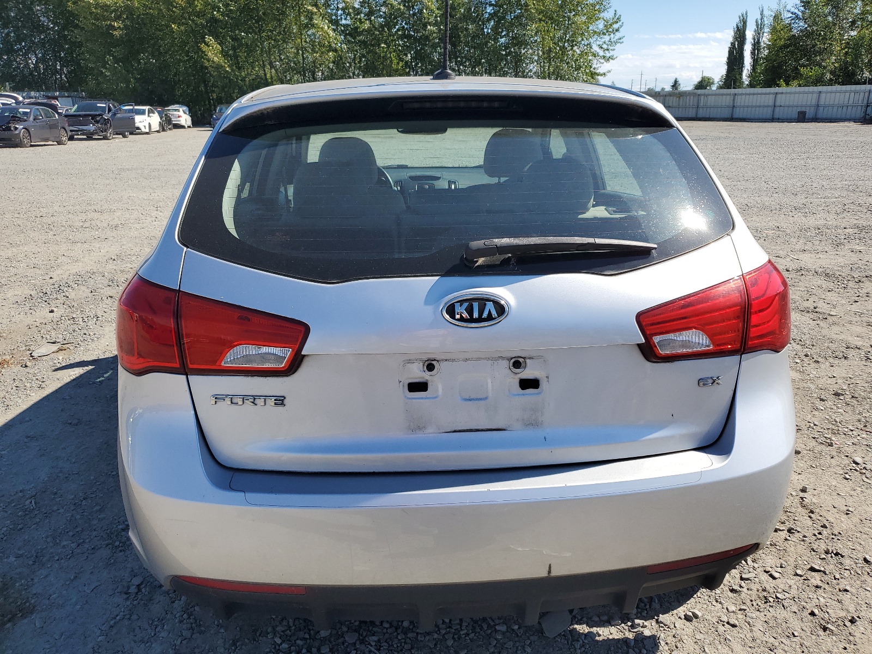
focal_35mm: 26
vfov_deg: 53.1
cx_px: 436
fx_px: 655
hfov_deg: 67.3
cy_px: 327
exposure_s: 1/2500
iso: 50
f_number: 1.5
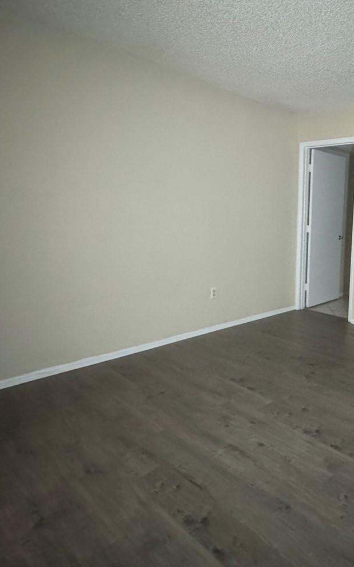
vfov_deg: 74.7
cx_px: 316
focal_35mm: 24
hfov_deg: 46.3
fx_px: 371
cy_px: 268
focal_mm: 2.22
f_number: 2.2
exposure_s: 1/56
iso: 1250
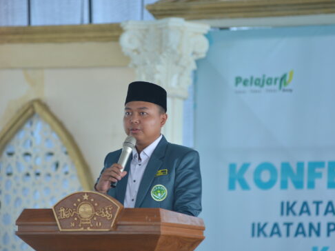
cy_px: 140
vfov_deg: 4.9
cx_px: 143
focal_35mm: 304
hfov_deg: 6.5
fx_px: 2941
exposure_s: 1/250
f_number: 2.8
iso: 280
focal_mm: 200
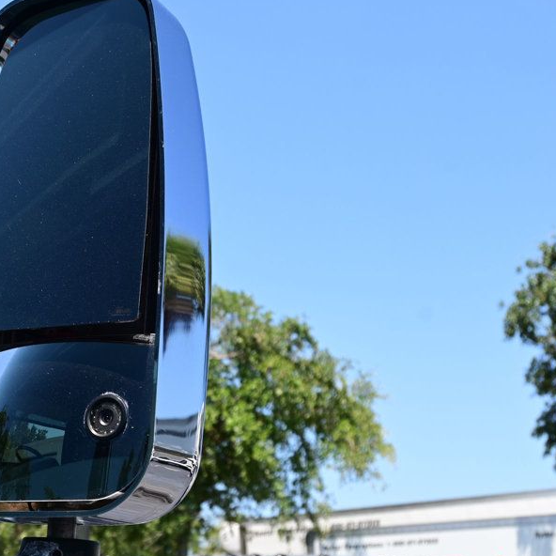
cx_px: 85
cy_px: 281
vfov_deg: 23.8
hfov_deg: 23.3
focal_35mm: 73
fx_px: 1322
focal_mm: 33
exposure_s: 1/200
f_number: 7.1
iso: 100
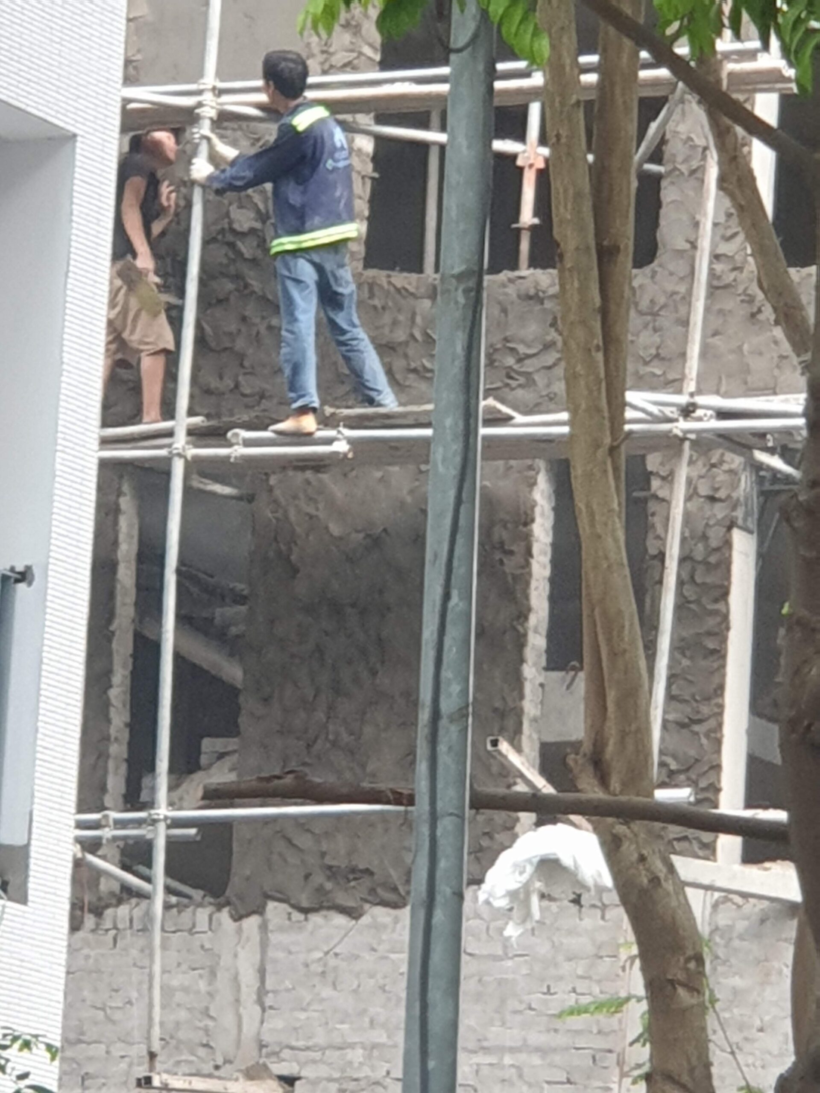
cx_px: 410
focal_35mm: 52
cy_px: 546
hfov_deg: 28.0
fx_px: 1642
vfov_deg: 36.8
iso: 100
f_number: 2.4
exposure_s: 1/30
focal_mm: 6
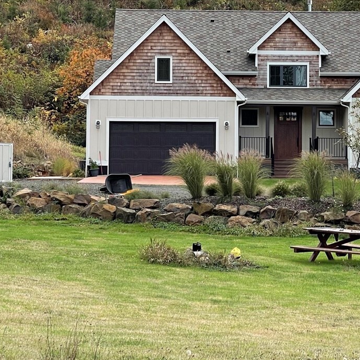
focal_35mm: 131
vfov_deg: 13.3
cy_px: 95
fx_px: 1541
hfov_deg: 13.3
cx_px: 192
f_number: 2.2
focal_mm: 7.5
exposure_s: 1/405
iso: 20
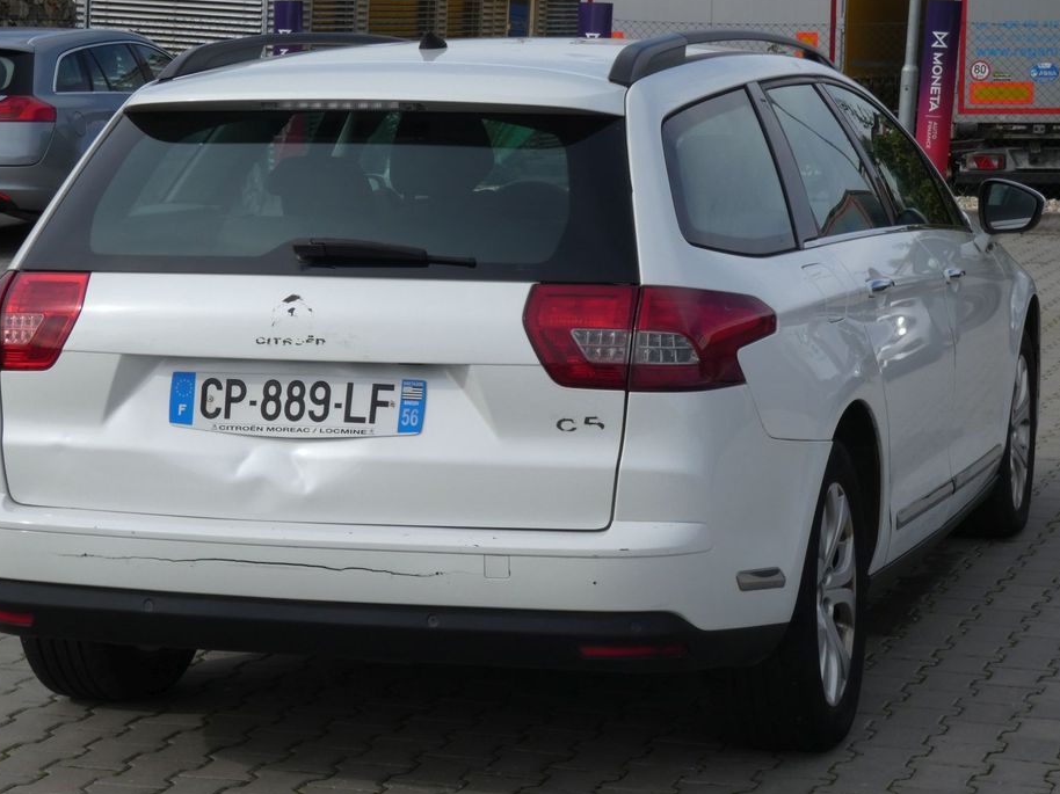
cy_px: 381
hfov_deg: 21.1
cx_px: 502
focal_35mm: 93
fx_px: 2847
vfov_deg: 15.9
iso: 80
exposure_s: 1/320
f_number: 6.3
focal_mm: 14.8
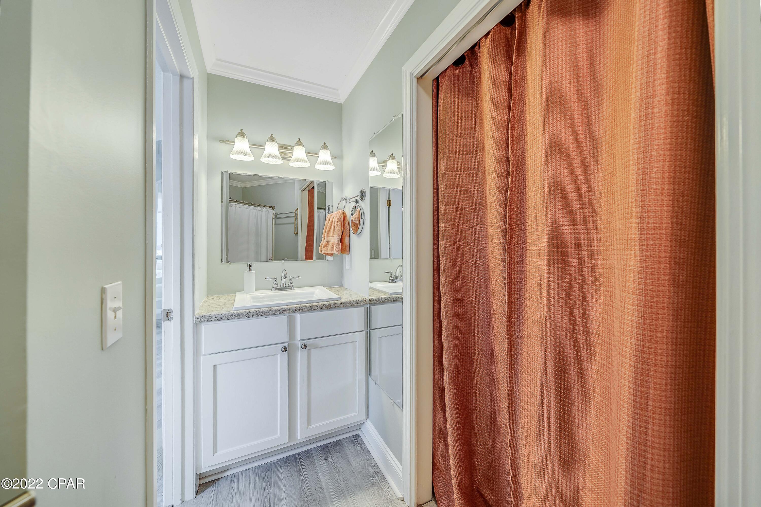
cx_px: 380
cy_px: 254
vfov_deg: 90.0
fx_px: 254
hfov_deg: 112.6
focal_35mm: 12
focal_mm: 12
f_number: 5.6
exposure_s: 1/6
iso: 100
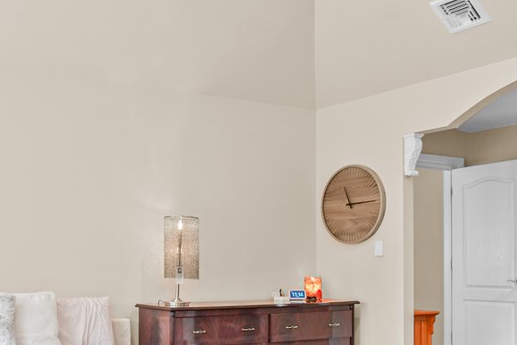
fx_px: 661
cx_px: 107
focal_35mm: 46
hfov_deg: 41.0
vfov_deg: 28.8
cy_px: 263
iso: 400
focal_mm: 13
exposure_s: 1/13
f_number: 8
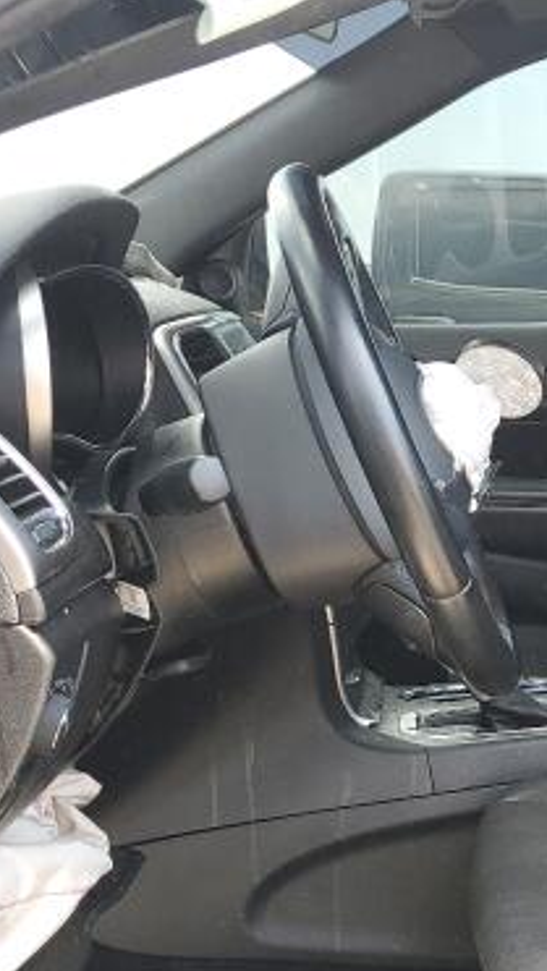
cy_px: 691
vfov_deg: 33.8
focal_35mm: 61
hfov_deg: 18.0
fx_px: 1571
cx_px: 769
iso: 50
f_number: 1.5
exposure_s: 1/200
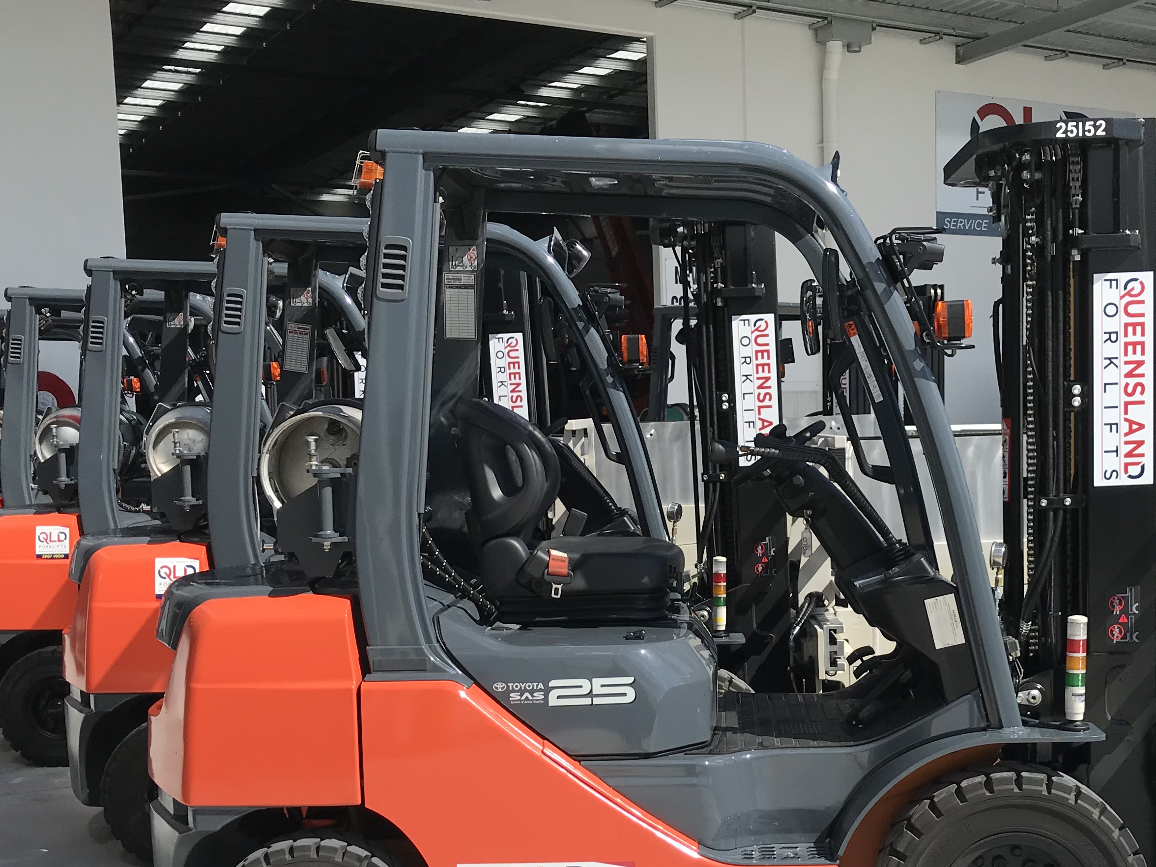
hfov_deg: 39.3
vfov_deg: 29.9
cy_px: 622
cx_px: 749
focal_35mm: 48
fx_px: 1603
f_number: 1.8
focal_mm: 3.99
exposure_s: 1/2660
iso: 20
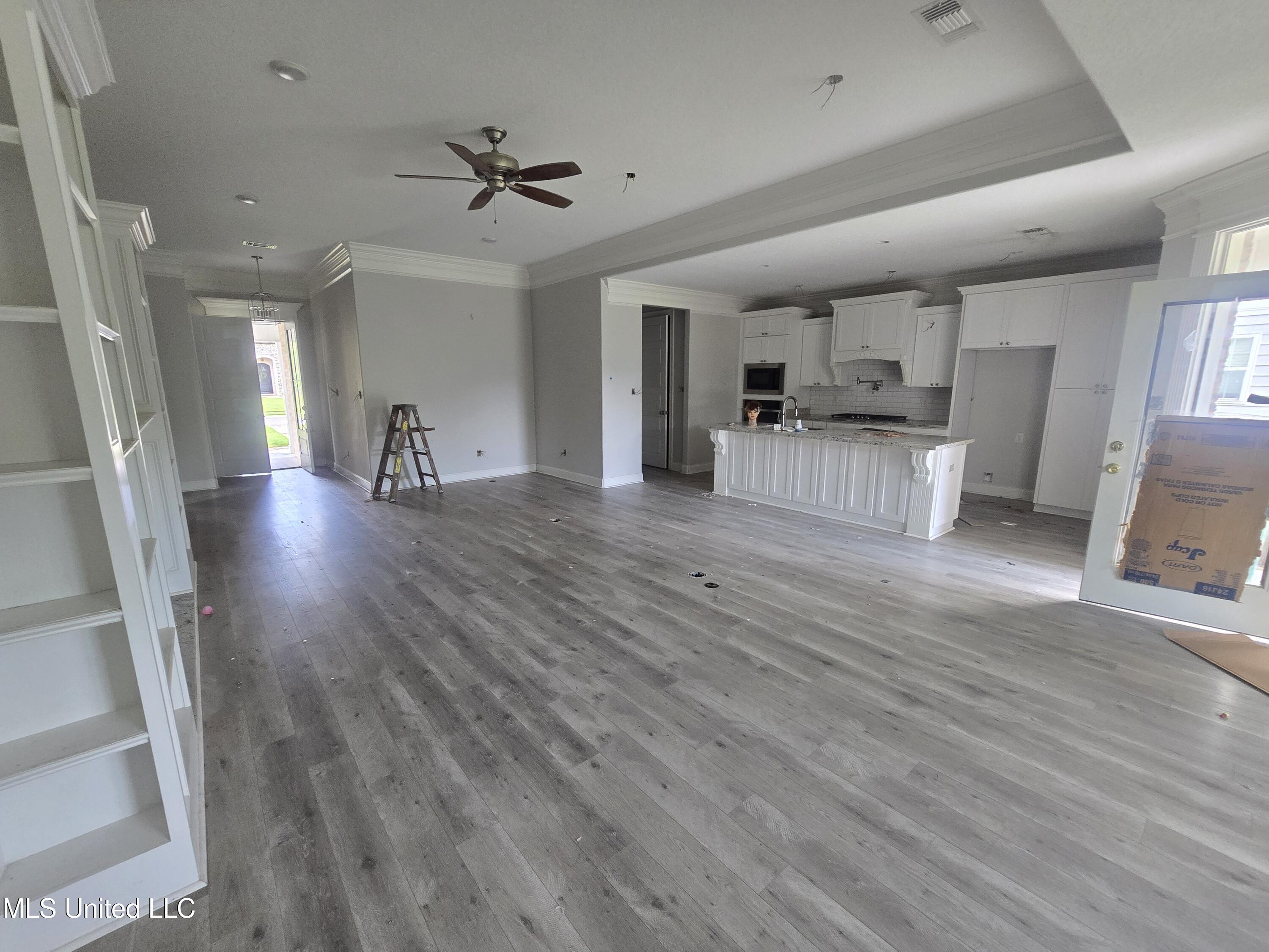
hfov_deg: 106.2
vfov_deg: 89.9
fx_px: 477
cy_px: 476
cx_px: 634
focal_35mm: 13
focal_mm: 2.2
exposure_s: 1/60
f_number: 2.2
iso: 320
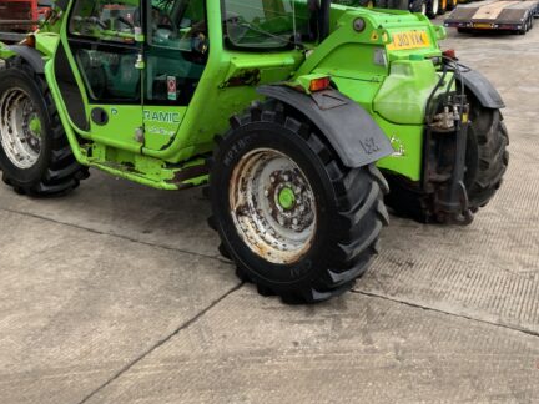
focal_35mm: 43
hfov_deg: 43.7
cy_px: 110
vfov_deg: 33.1
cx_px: 319
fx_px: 670
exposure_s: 1/122
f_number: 1.8
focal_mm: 3
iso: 20
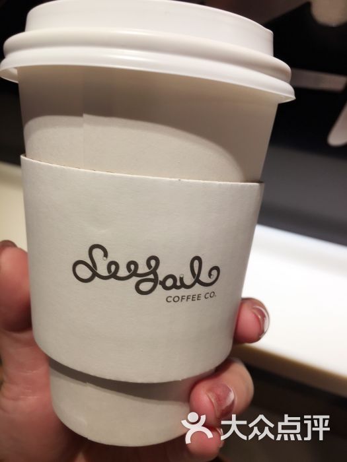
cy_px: 231
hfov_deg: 48.2
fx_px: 388
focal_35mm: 29
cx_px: 174
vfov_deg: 61.7
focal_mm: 4.15
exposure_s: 1/50
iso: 25
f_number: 2.2
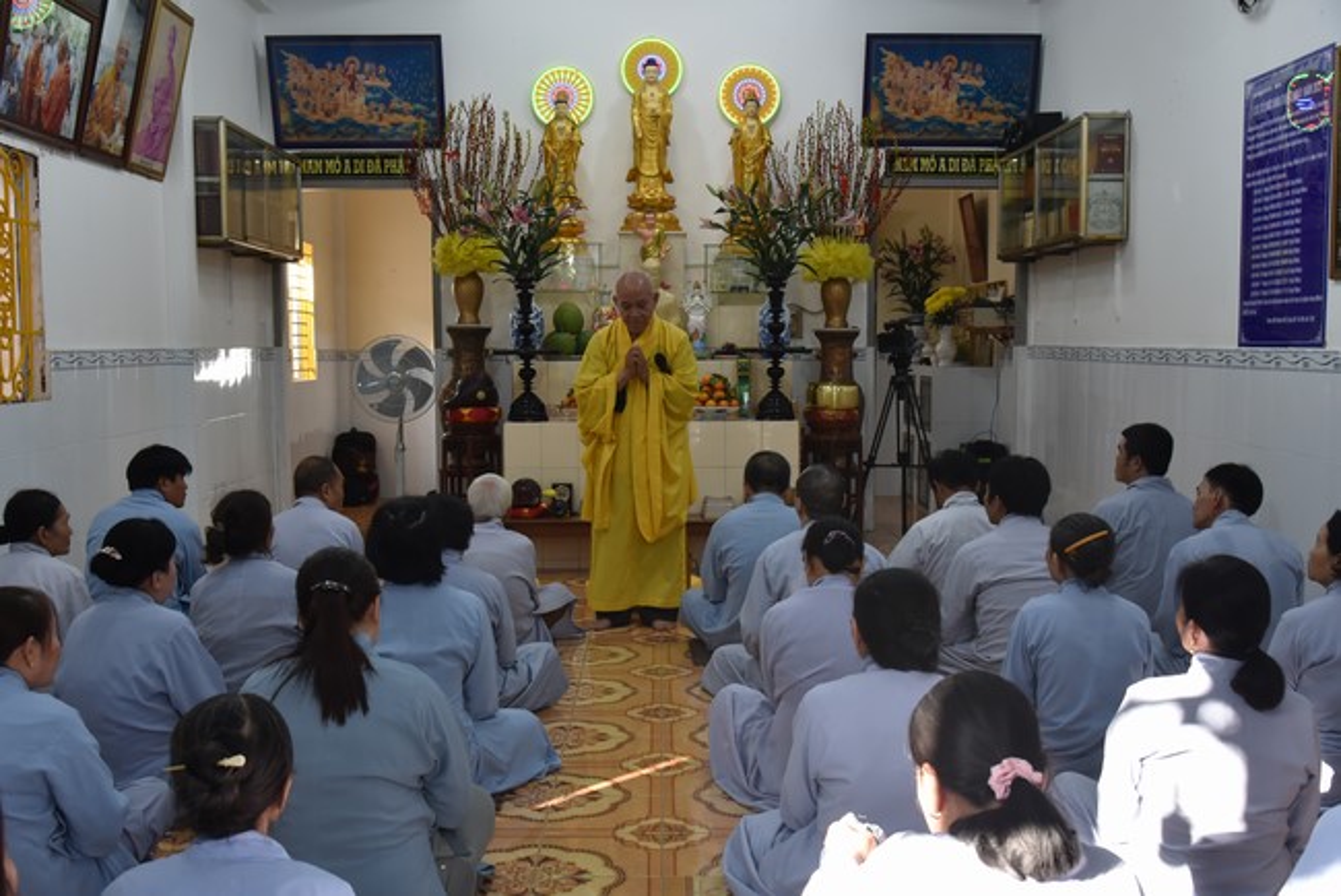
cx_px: 670
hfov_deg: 50.7
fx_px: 1416
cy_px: 448
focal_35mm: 38
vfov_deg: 35.1
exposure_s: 1/200
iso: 1600
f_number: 7.1
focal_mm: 38
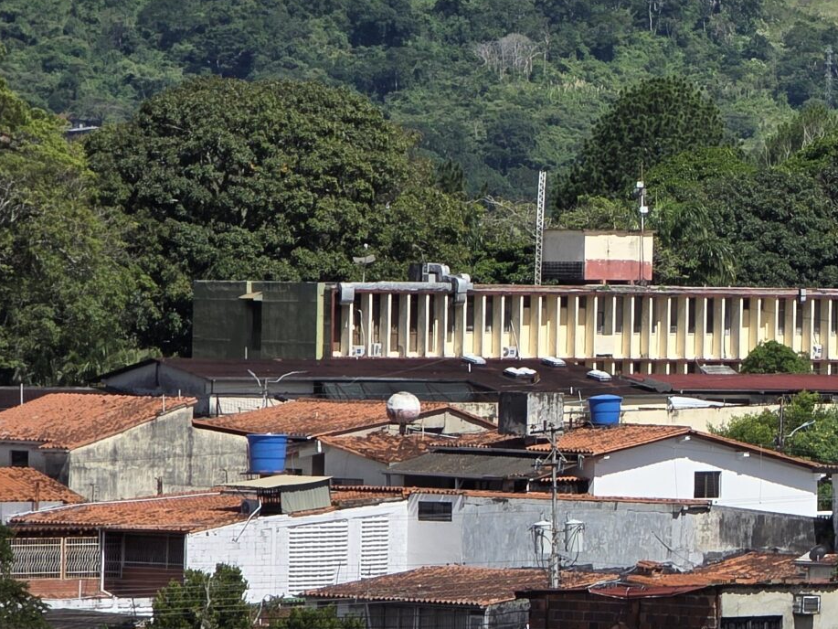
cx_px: 1161
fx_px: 7772
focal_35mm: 321
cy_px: -27
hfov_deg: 6.1
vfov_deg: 4.6
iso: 64
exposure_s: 1/1751
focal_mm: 18.6
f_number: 3.4
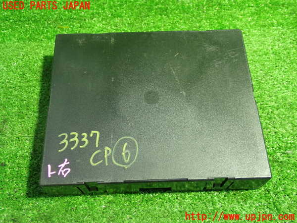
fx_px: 352
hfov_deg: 45.8
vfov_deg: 35.1
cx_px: 148
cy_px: 112
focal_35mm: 41
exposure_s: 1/25
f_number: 2.8
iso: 800
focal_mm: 7.31
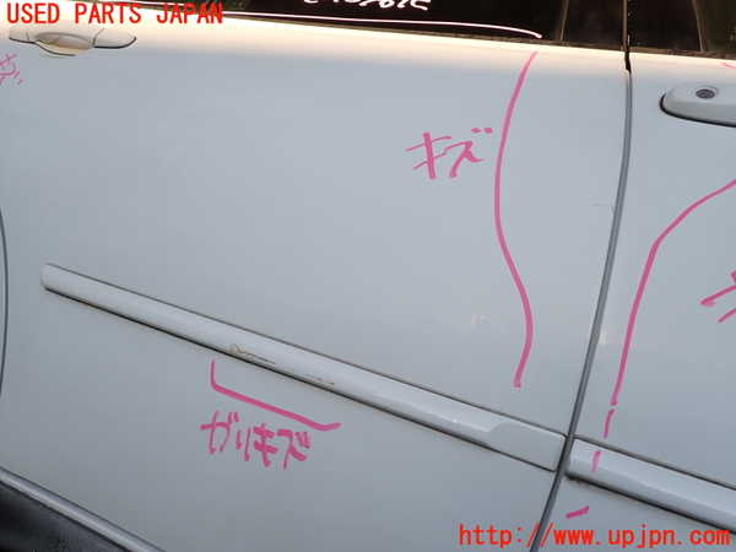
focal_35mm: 25
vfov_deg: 54.9
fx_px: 532
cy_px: 276
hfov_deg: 69.4
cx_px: 368
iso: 100
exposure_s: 1/400
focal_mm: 4.5
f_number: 2.8
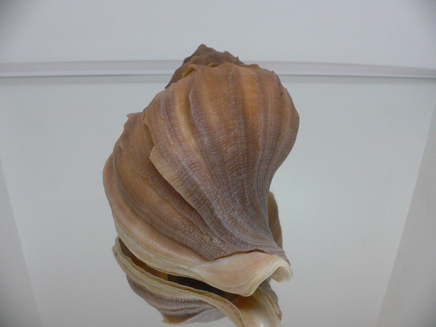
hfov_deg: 52.6
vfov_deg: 40.7
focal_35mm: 35
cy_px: 164
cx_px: 218
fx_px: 441
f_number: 2.8
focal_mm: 4.6
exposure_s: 1/60
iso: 200
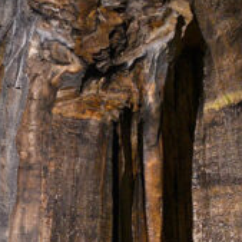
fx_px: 617
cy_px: 161
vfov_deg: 22.1
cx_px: 68
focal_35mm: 78
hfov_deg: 22.0
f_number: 1.8
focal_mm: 20
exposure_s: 1/100
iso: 2500
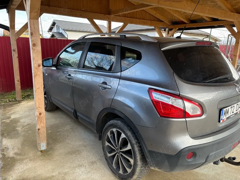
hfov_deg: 67.3
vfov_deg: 53.1
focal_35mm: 26
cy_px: 90
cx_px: 120
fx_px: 180
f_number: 1.6
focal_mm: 5.96
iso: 40
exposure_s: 1/170
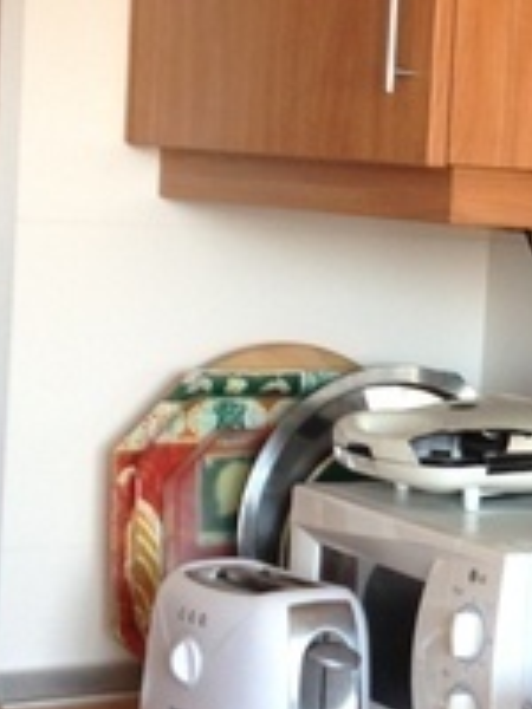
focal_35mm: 127
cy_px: 337
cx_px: 759
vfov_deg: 15.5
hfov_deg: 11.3
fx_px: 2602
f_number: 2.4
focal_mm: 4.12
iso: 64
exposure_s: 1/20
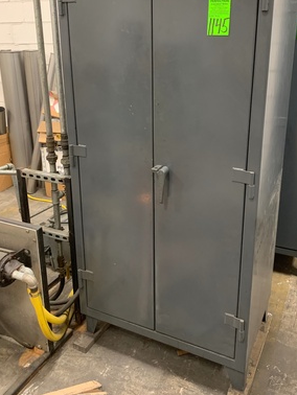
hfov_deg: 42.9
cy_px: 158
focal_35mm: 33
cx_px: 165
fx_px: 377
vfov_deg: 54.9
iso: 400
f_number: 1.8
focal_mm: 4.25
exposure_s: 1/40
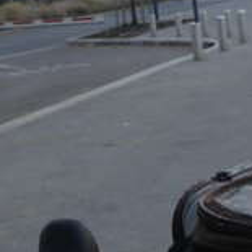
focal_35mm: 130
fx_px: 1071
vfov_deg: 13.2
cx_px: 267
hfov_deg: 13.2
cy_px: -2
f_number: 2.9
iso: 79
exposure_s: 1/215
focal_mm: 6.3
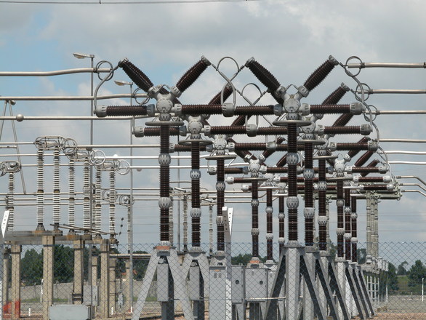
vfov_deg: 9.3
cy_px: 160
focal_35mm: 159
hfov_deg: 12.4
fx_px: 1958
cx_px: 213
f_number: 7
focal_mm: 41.1
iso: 100
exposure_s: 1/426
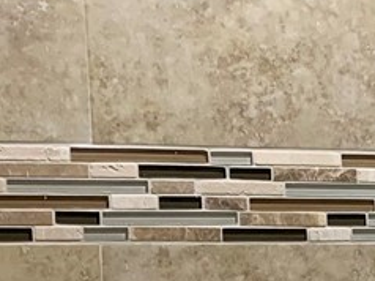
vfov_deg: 8.2
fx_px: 1894
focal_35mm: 175
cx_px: 780
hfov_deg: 10.3
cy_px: 488
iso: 125
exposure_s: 1/60
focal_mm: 4.25
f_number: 1.8
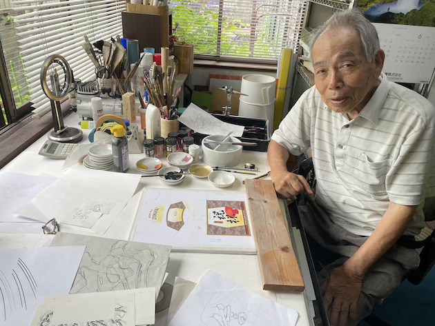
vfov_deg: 53.1
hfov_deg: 67.3
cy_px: 163
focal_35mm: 26
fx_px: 327
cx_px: 218
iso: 32
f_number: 1.6
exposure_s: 1/120
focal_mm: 4.2
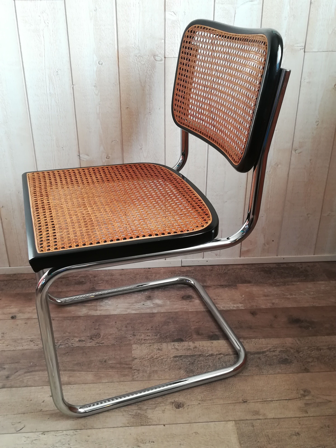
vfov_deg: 55.4
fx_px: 427
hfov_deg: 42.9
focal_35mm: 33
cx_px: 168
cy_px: 224
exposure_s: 1/33.3
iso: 125
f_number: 2.2
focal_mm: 3.83
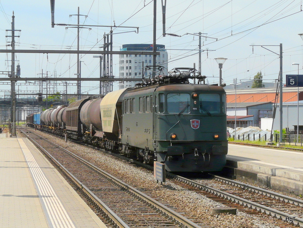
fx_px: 762
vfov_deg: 17.0
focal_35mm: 87
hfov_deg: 22.5
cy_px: 114
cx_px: 152
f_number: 6.3
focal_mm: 14.3
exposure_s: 1/400
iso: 100
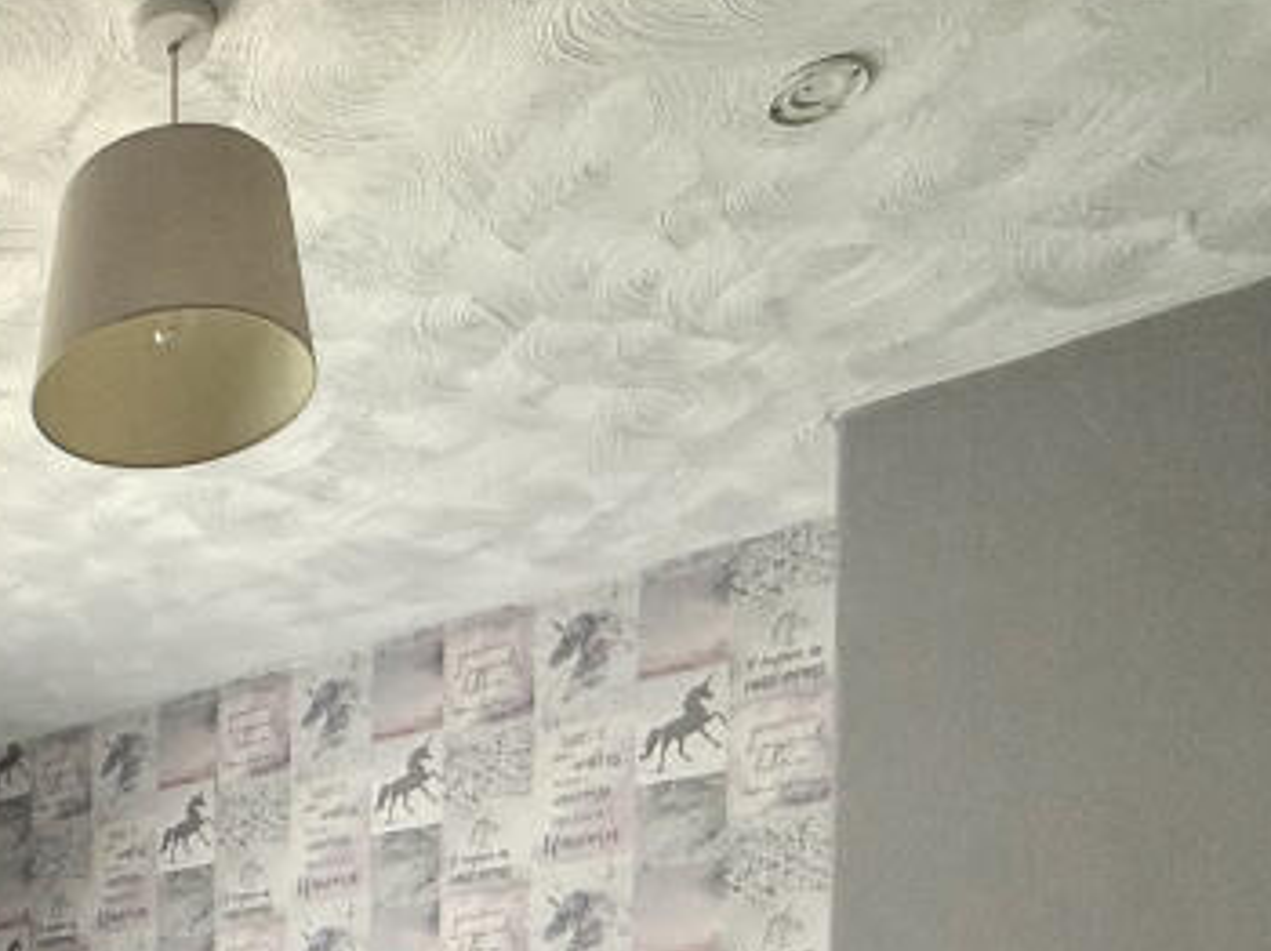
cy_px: 1256
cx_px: -80
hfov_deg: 38.9
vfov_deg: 28.4
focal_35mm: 41
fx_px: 1504
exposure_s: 1/128
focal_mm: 2.22
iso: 64
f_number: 2.2
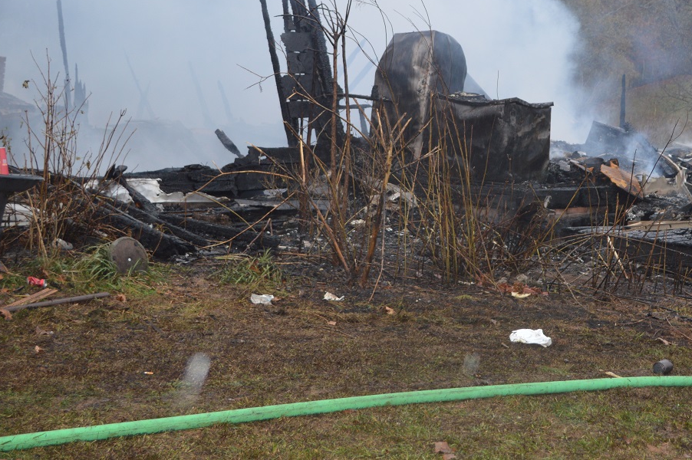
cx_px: 504
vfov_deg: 20.6
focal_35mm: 65
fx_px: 1248
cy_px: 77
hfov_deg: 30.5
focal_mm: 26
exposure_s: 1/100
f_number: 4.2
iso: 400
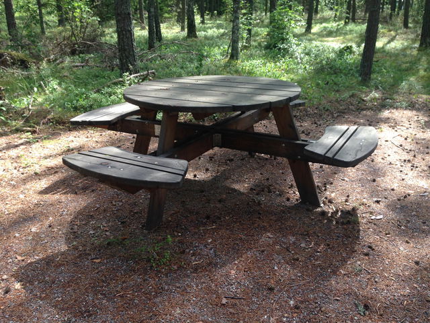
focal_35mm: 33
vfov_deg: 42.9
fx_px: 410
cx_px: 215
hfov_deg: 55.4
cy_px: 162
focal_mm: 4.12
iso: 50
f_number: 2.4
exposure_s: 1/223
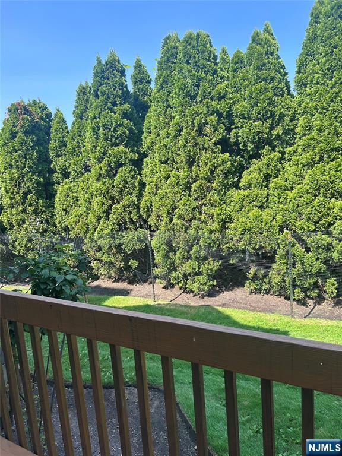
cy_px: 228
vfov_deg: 67.3
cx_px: 171
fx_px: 343
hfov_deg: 53.1
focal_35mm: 26
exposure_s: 1/763
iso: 50
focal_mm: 5.7
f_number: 1.5
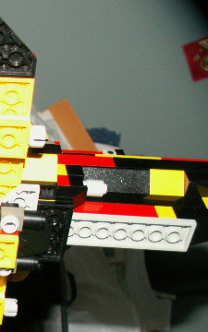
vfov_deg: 30.9
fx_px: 599
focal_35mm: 66
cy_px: 207
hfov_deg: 18.4
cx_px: -58
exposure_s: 1/40
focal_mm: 5.86
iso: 160
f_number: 2.8
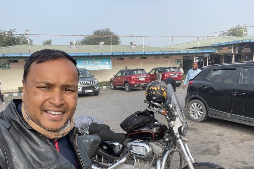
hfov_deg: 65.2
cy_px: 110
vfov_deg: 45.8
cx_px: 110
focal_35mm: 28
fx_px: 198
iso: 25
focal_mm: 2.71
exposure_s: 1/594
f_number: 2.2
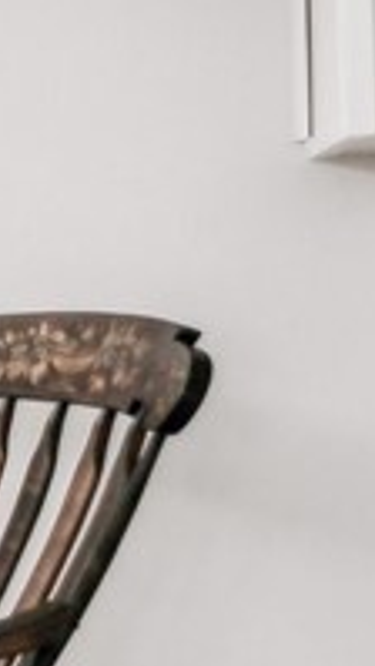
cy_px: 325
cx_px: -1415
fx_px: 1414
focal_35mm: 80
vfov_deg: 26.5
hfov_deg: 6.7
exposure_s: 1/10
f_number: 11
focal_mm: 14
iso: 50
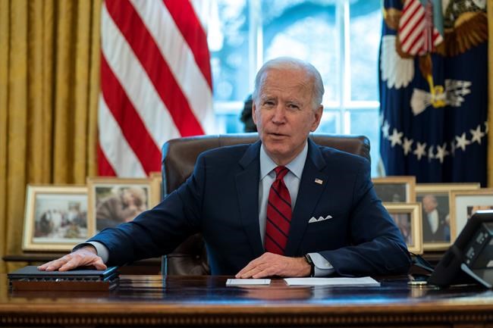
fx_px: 2259
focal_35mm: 165
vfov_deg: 8.3
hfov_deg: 12.5
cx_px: 246
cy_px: 164
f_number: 4
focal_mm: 165
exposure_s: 1/400
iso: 2000
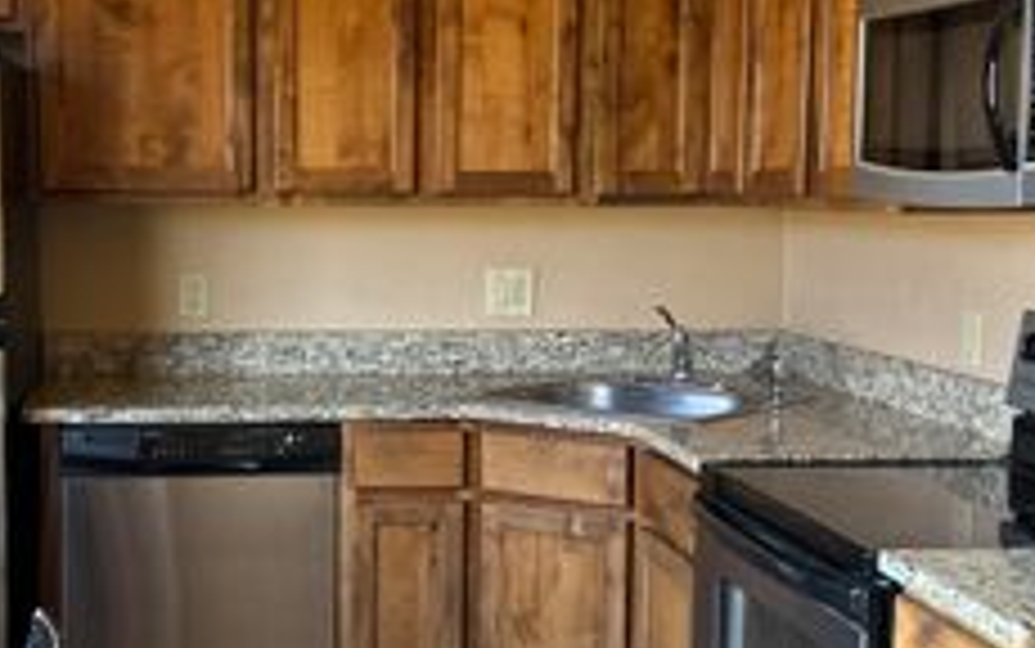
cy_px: 367
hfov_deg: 33.7
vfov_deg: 21.7
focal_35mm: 60
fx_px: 1693
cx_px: 356
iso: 320
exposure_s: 1/60
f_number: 1.5
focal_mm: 5.7
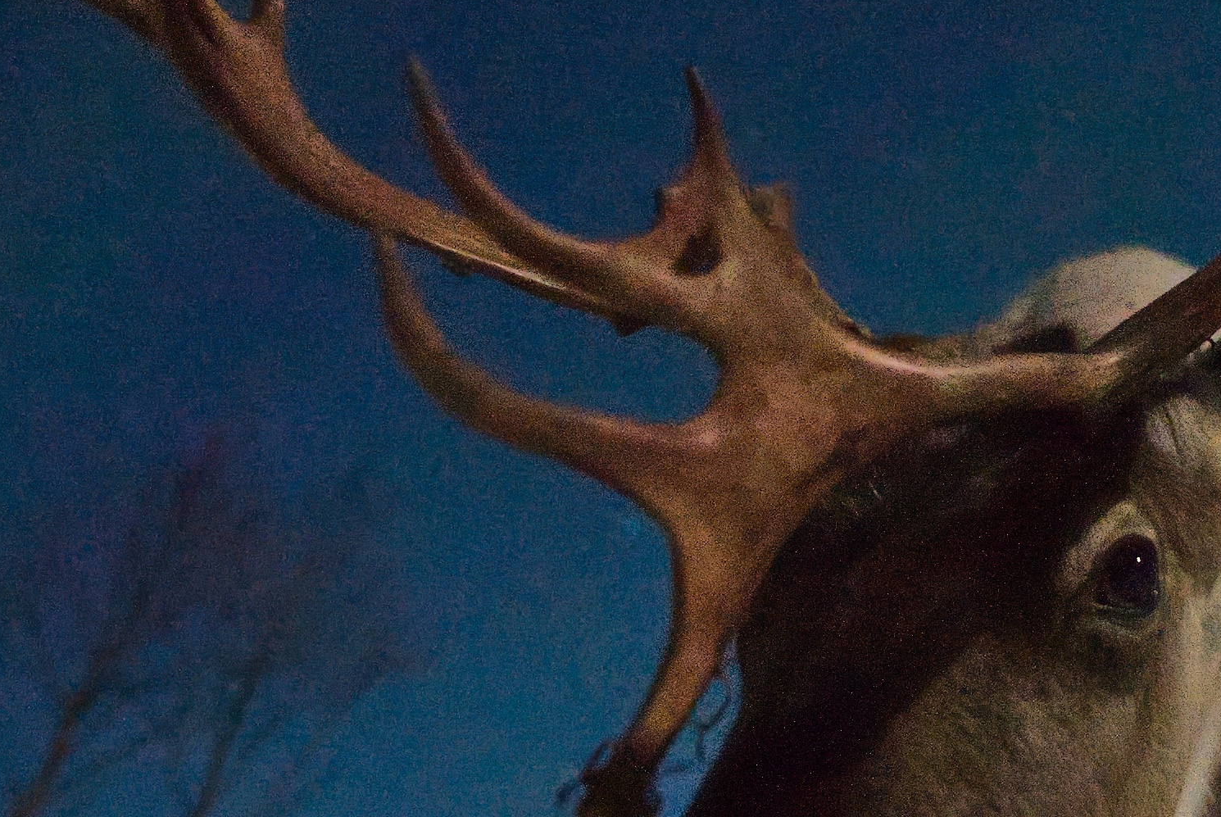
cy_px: 476
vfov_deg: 33.4
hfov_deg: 41.8
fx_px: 1358
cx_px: 1228
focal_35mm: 40
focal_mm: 14
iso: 32000
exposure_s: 1/25
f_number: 2
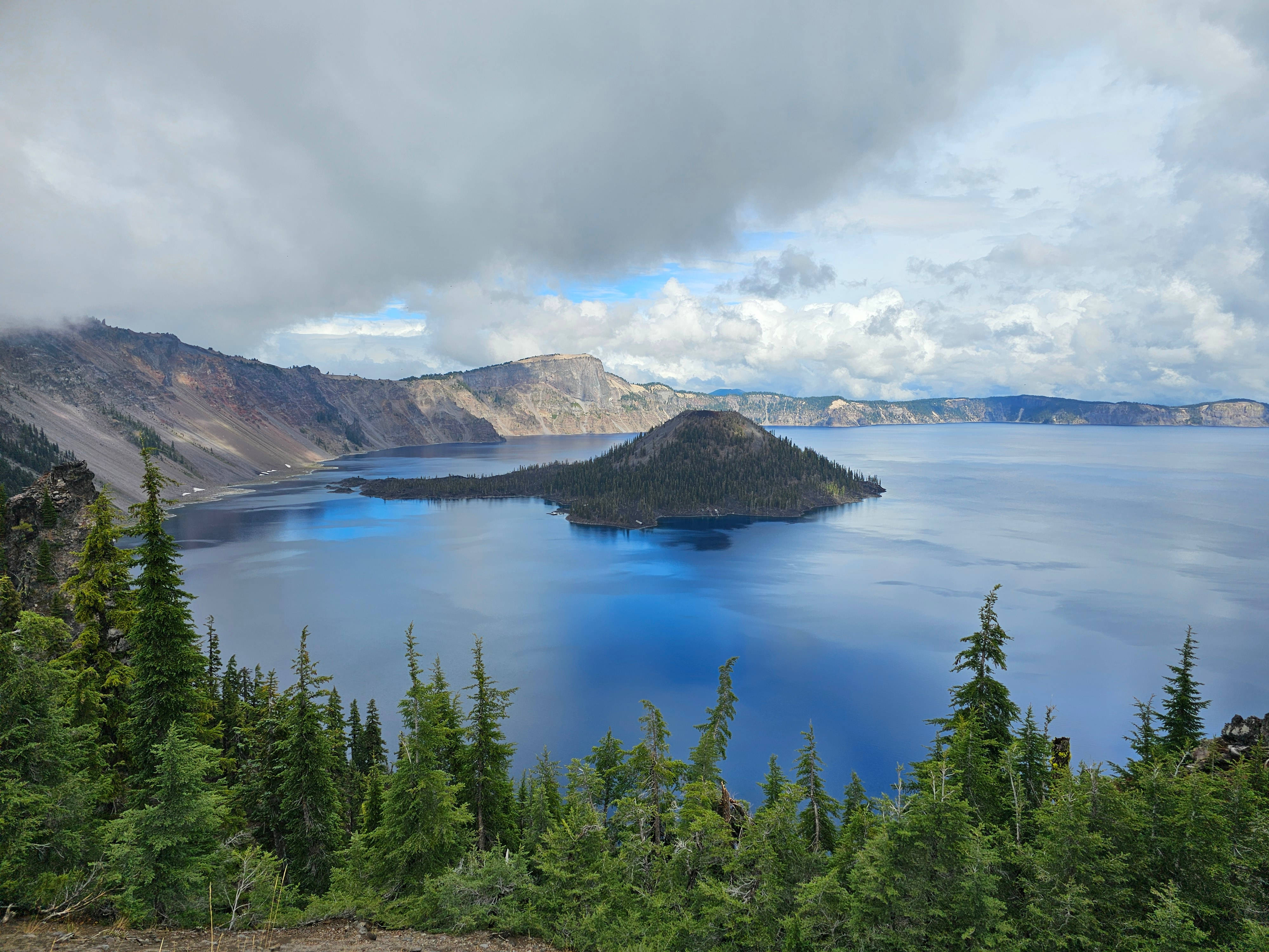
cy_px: 476
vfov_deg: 58.9
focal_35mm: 23
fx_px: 843
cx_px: 634
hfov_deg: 73.9
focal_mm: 6.3
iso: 10
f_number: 1.7
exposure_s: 1/1117
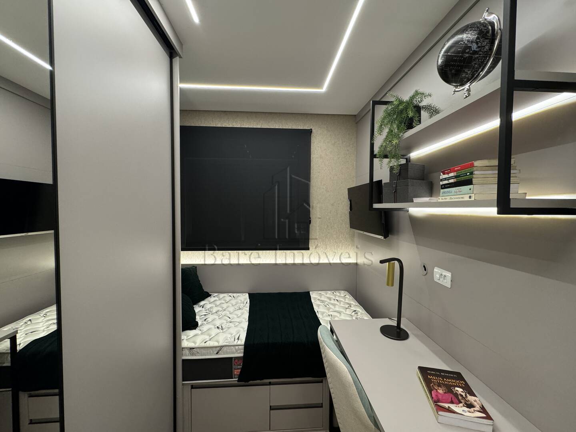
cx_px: 288
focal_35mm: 14
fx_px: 233
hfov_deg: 102.1
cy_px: 216
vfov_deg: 85.7
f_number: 2.2
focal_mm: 2.22
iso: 250
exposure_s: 1/60
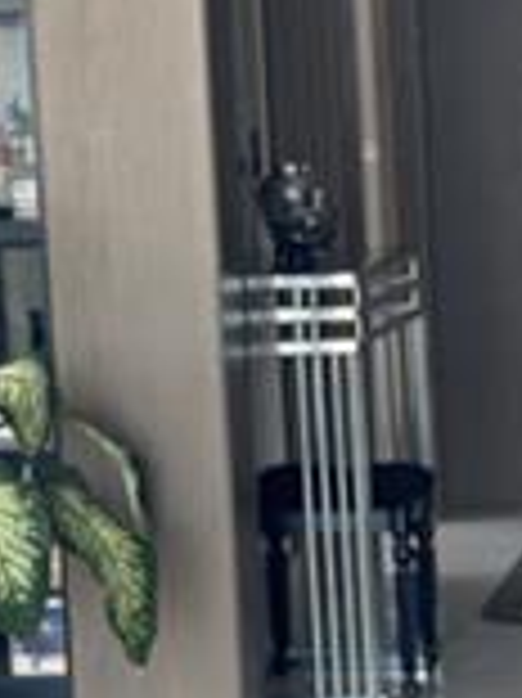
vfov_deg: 12.6
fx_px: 3161
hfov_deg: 9.1
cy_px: 446
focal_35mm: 157
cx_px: 832
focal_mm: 6.86
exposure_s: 1/96
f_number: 1.78
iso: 125
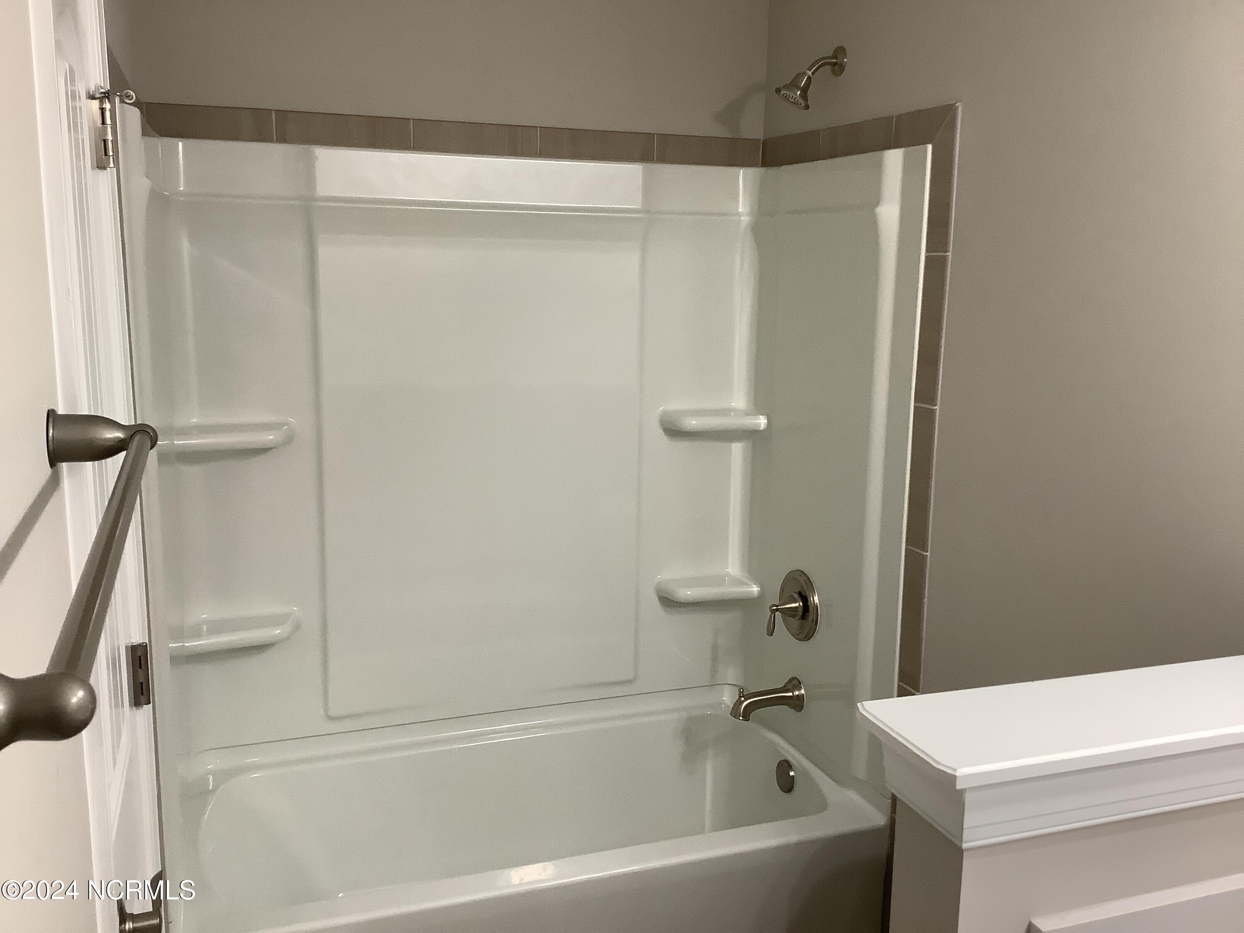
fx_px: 1114
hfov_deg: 58.4
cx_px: 622
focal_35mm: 31
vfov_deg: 45.4
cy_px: 466
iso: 100
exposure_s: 1/60
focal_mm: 3.3
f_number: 2.4
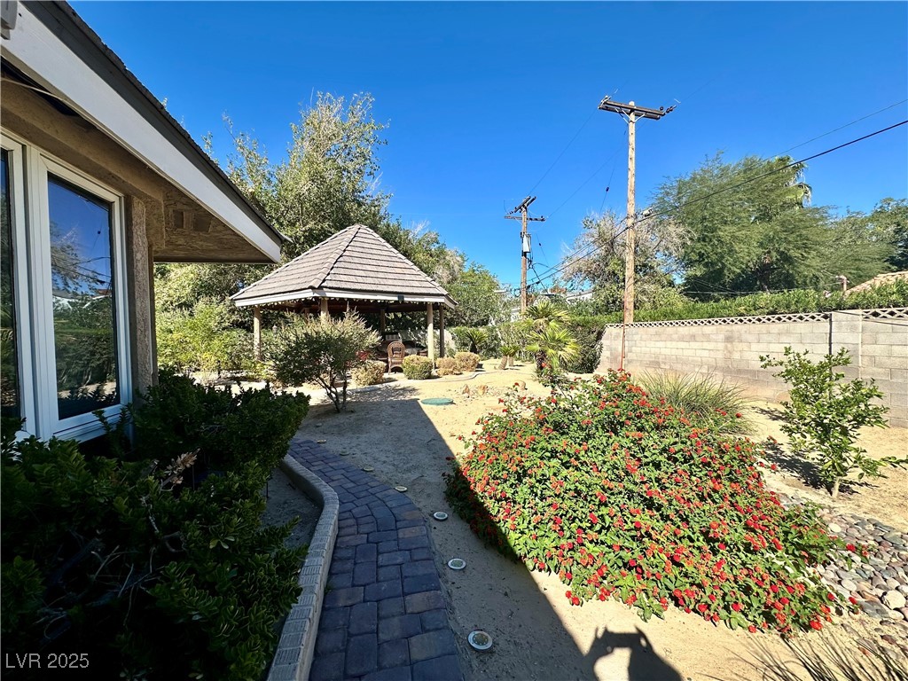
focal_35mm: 14
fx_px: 367
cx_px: 454
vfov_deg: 85.7
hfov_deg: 102.1
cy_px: 340
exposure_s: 1/1689
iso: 50
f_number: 2.2
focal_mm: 2.22
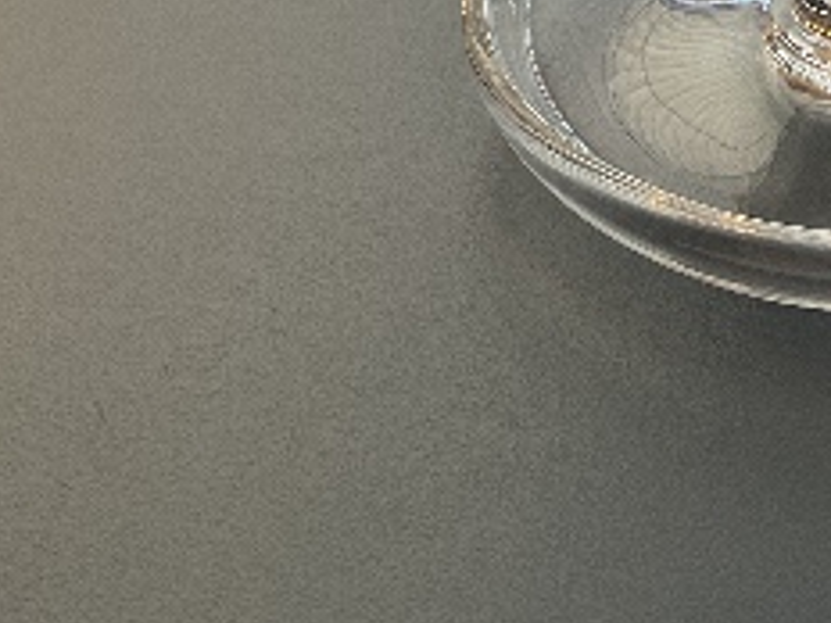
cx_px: 720
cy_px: -7
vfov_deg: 18.0
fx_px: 1920
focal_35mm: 80
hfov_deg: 23.9
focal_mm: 3
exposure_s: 1/120
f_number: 1.8
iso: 50
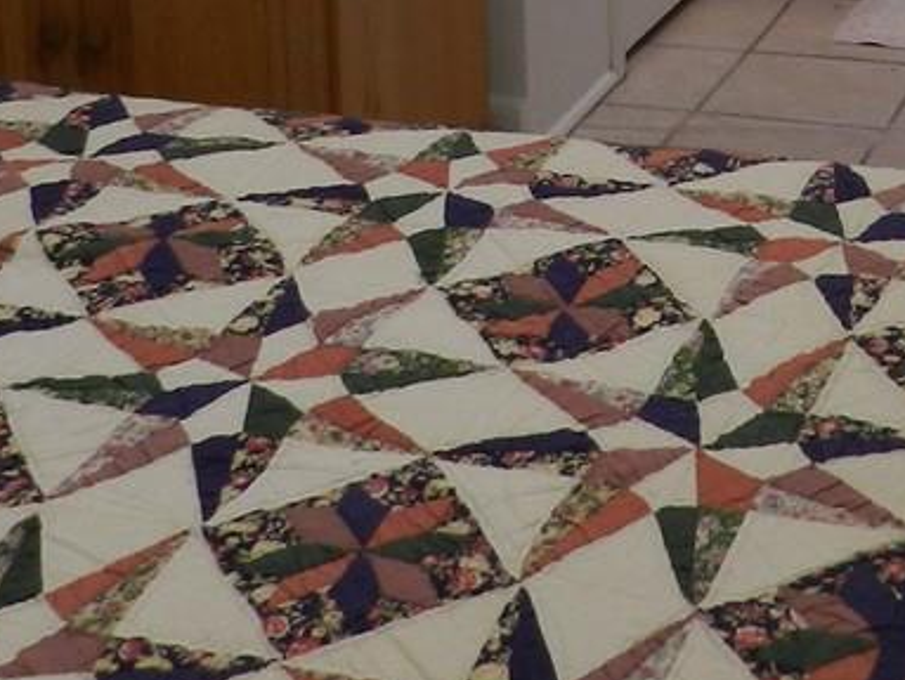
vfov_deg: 14.1
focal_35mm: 96
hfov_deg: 20.1
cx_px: 777
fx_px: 2512
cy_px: -437
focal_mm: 4
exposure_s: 1/30
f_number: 3.4
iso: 160
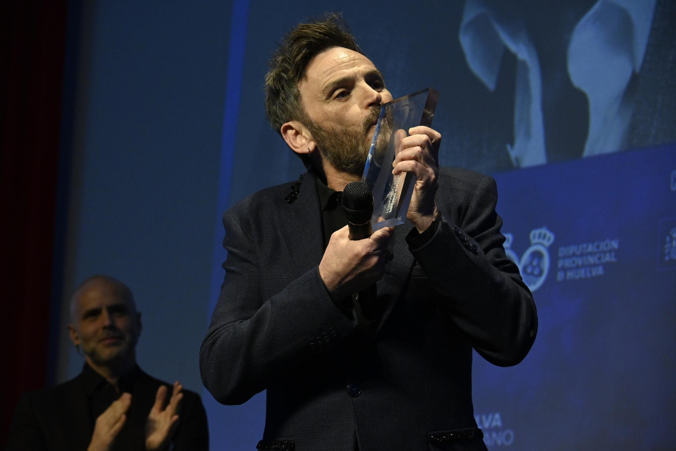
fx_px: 2647
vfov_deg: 9.7
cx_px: 338
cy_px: 226
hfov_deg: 14.6
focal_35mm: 141
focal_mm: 94
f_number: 6.3
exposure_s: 1/200
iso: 3200
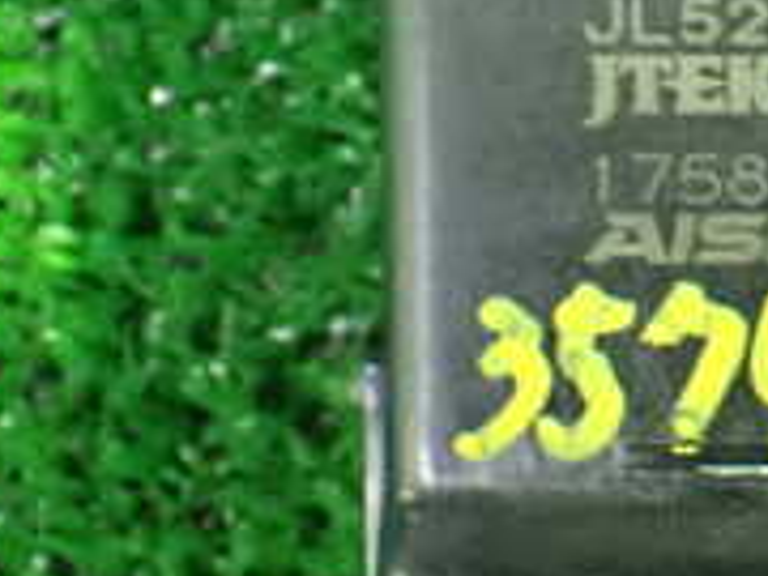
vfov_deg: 11.6
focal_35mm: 127
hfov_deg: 14.7
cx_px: 1079
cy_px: 21
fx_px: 2818
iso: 1600
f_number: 2.7
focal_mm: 6.83
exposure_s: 1/25
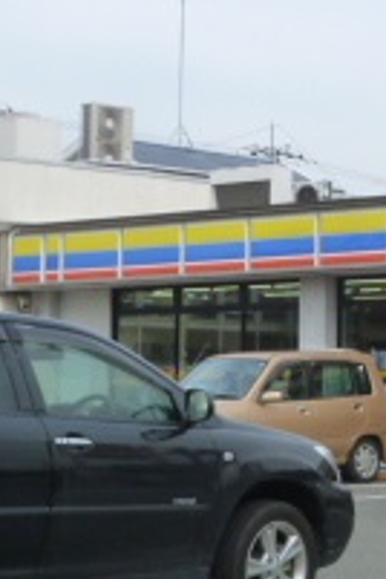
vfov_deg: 16.2
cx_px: 642
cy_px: 170
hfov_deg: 10.4
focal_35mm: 126
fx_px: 2026
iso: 125
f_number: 4
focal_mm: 6.8
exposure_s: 1/320
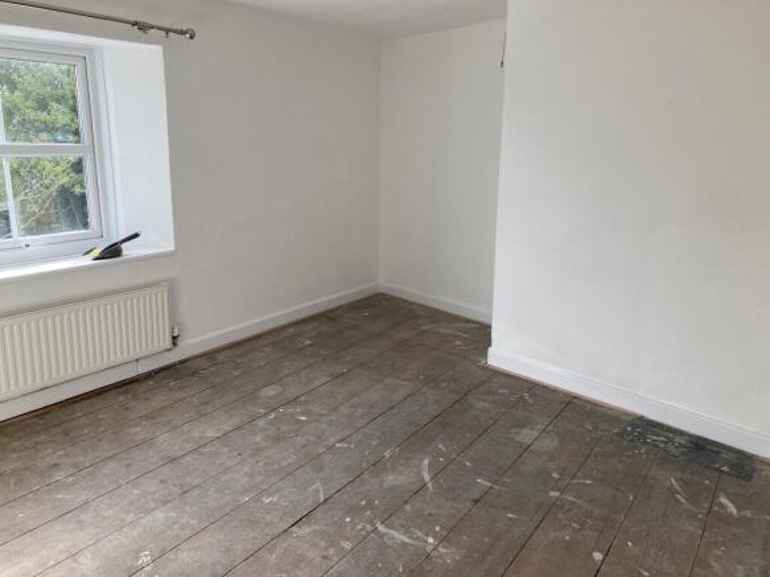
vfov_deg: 49.7
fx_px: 623
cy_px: 288
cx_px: 385
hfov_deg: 63.5
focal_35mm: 28
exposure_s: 1/121
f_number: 1.8
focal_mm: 3.99
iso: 25
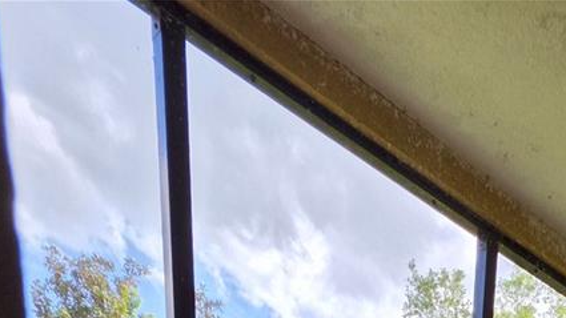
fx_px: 600
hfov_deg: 45.8
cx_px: 506
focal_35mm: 40
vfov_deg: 14.4
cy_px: 797
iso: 32
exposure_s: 1/315
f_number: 1.9
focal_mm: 2.2
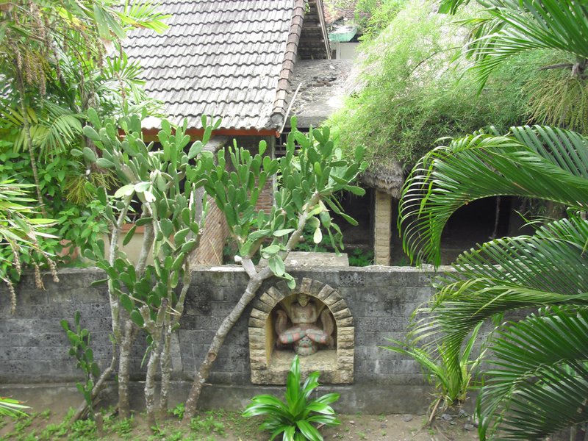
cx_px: 294
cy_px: 220
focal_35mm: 38
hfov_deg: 49.0
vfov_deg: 37.7
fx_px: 645
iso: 100
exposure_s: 1/100
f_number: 2.8
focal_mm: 6.2
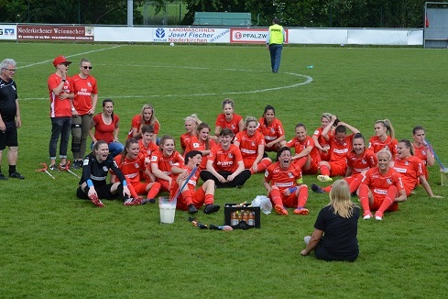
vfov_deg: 12.7
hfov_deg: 18.9
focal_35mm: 108
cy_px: 150
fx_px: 1344
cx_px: 224
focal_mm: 72
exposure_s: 1/160
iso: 100
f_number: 8
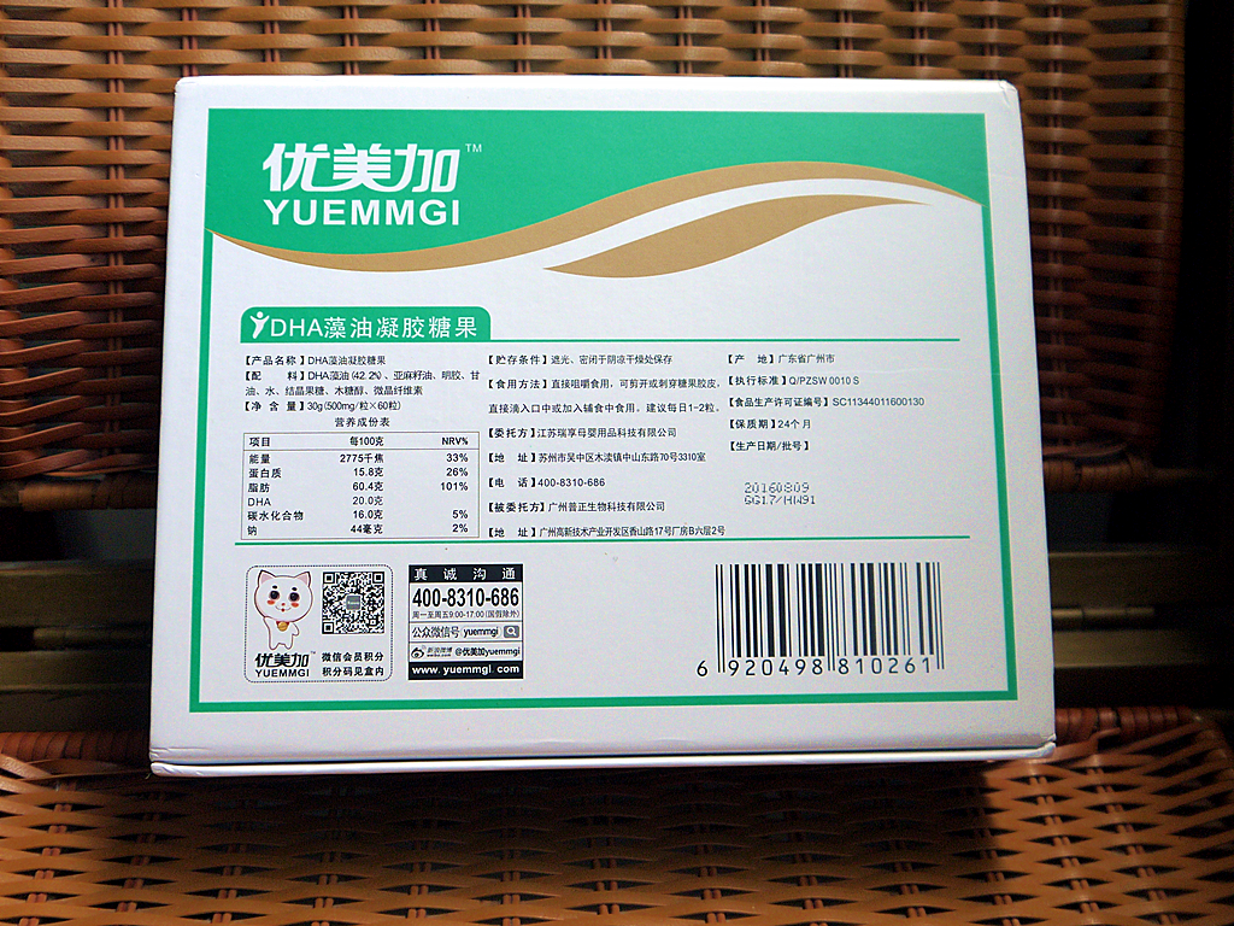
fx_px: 1390
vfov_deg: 36.8
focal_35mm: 39
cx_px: 617
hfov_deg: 47.9
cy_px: 463
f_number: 4
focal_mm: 14
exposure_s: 1/125
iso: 160
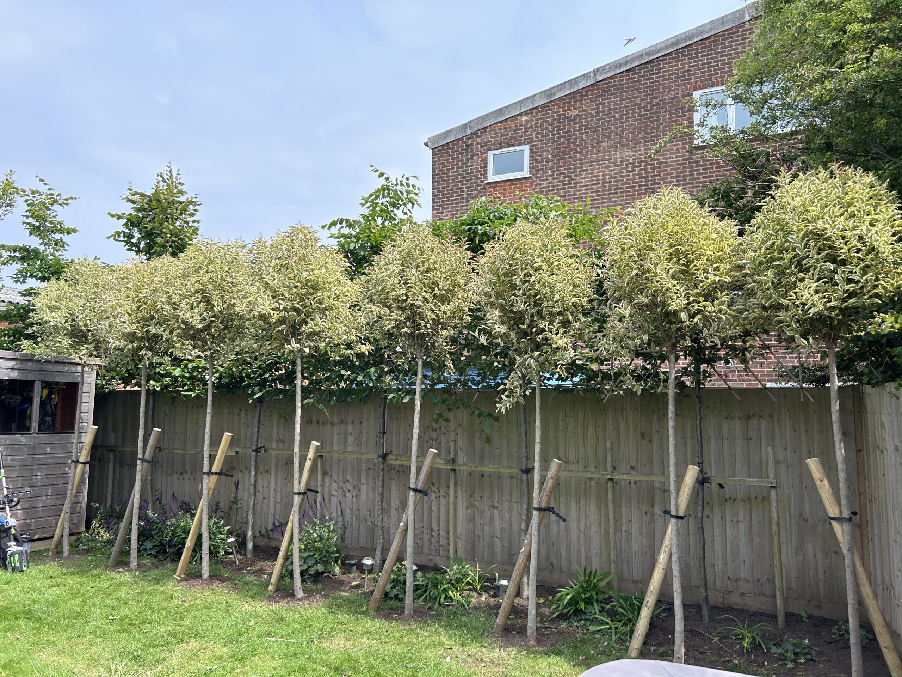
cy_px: 338
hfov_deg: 67.3
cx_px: 451
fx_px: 677
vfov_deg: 53.1
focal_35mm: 26
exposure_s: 1/1808
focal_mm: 5.7
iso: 50
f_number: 1.5
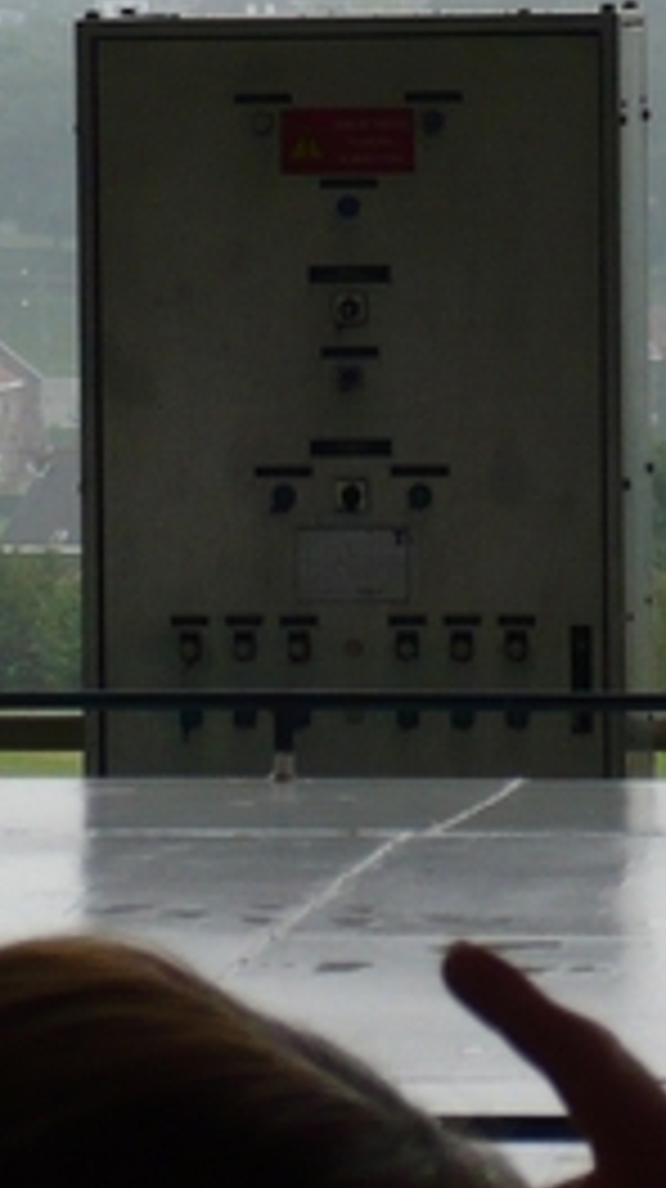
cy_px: 270
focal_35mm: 312
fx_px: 9820
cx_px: 351
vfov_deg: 6.9
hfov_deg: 3.9
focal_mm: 17.4
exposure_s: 1/250
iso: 100
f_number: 5
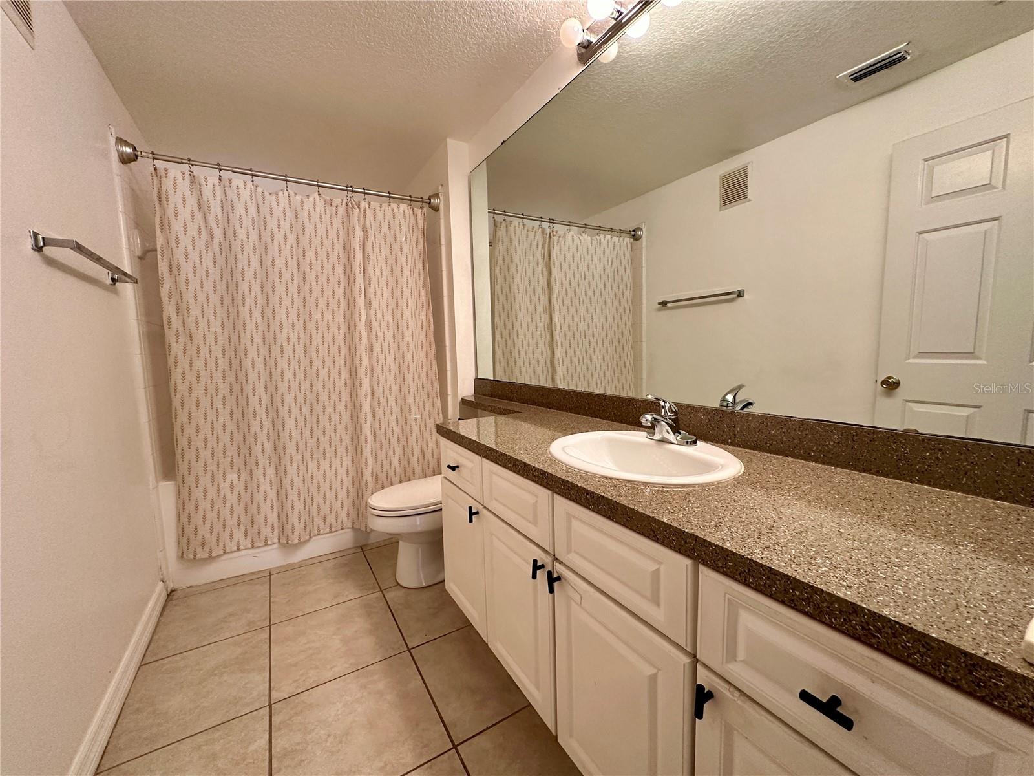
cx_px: 517
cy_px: 388
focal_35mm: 14
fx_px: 418
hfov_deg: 102.1
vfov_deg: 85.7
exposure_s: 1/120
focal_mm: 2.22
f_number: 2.2
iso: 250
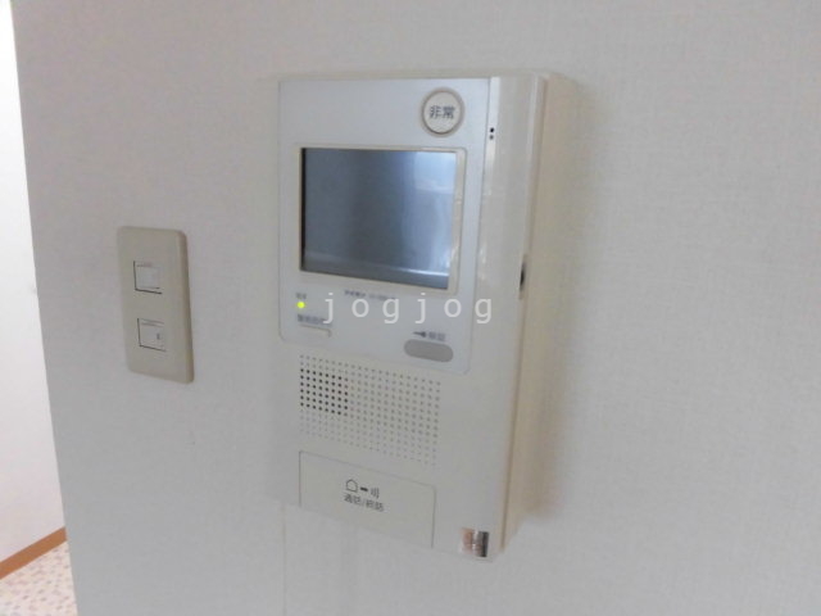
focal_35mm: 24
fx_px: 569
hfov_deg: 71.6
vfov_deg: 56.8
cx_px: 410
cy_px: 308
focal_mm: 4.3
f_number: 3.1
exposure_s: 1/25
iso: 400
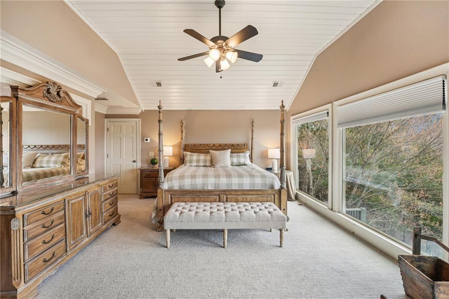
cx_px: 224
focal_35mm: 14
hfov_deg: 104.3
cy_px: 150
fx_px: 174
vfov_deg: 81.1
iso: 320
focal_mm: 14
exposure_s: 1/20
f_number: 8
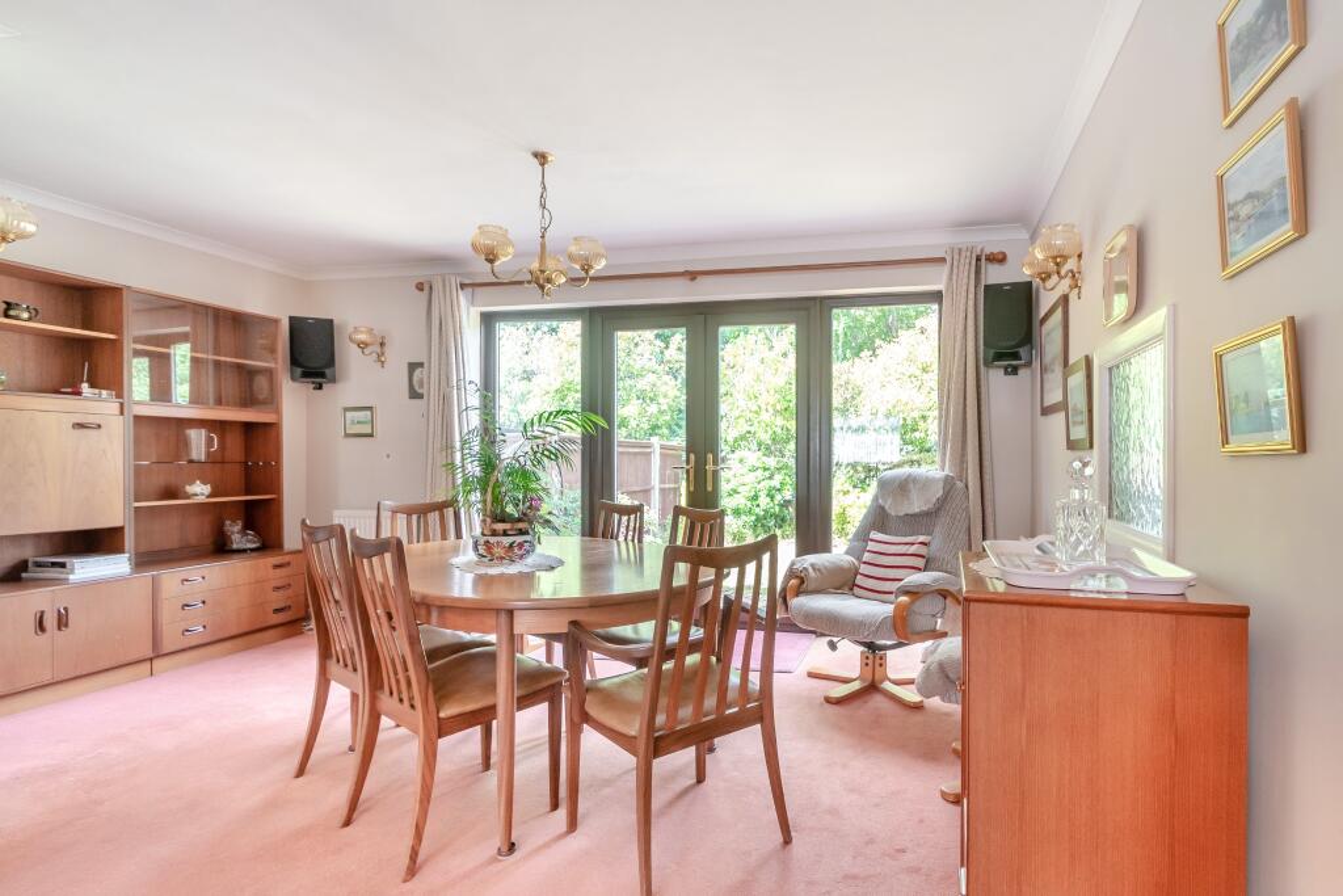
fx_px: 560
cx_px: 672
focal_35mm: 15
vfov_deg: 77.3
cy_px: 448
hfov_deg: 100.4
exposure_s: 1/50
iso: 400
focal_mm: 10
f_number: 8
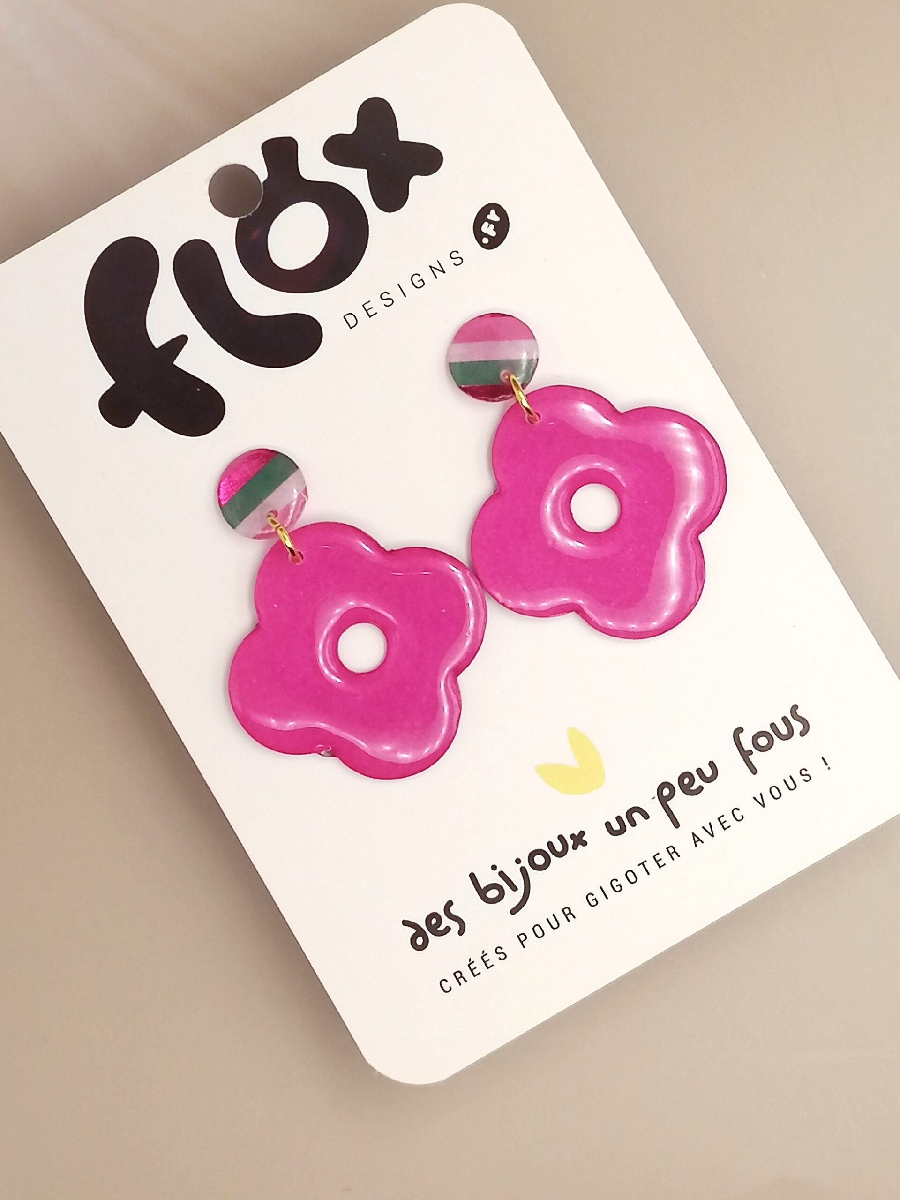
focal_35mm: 41
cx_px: 450
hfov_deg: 35.1
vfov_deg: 45.8
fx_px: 1421
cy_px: 600
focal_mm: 4.75
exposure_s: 1/33.3
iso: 160
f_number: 1.8
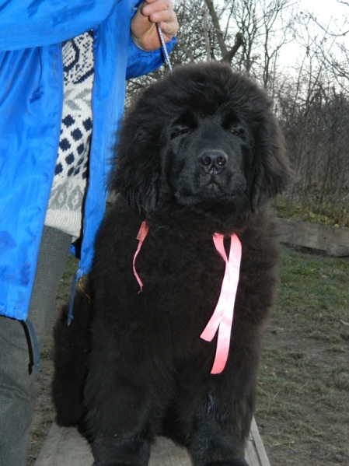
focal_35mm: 57
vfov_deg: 33.8
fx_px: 767
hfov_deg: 25.7
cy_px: 233
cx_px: 174
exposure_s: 1/50
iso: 200
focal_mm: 10.2
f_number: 3.8
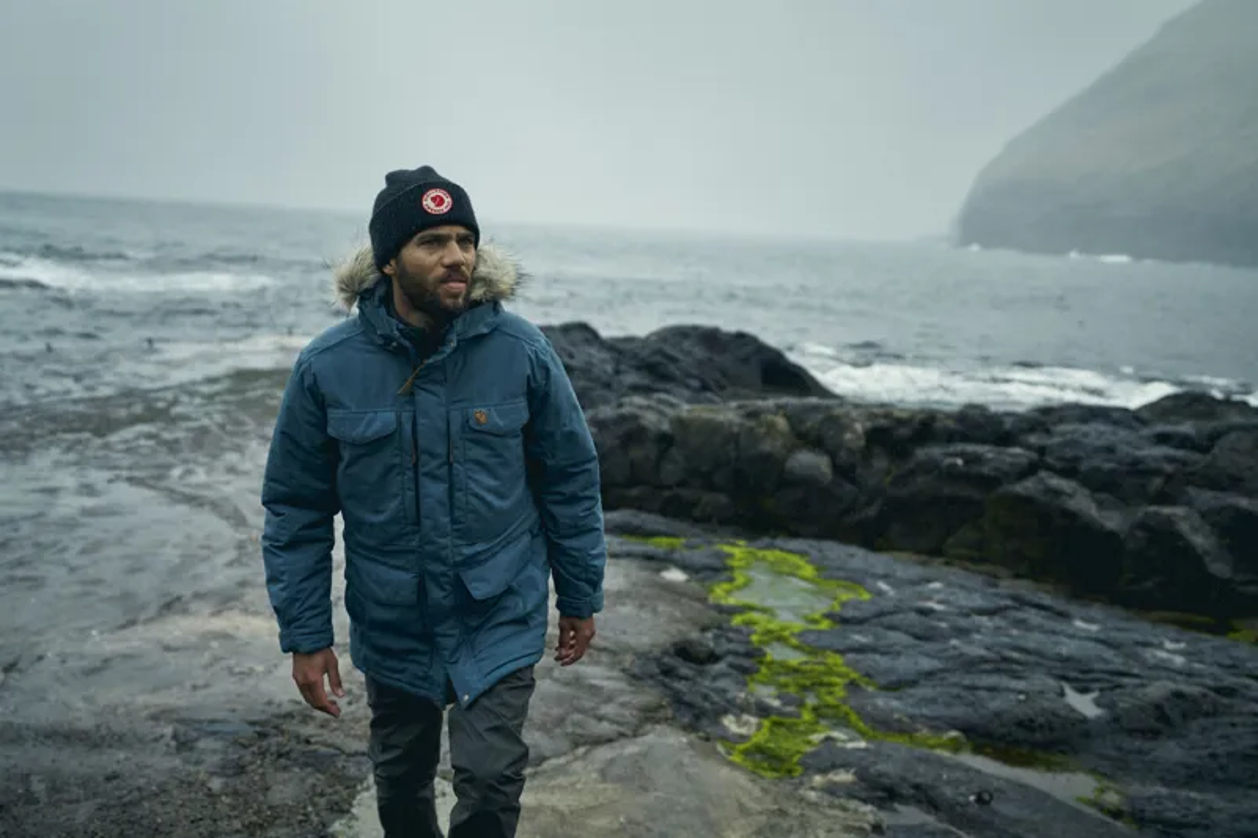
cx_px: 629
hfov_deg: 54.4
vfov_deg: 37.8
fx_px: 1223
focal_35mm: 35
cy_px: 419
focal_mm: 35
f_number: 2.5
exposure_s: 1/1600
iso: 100
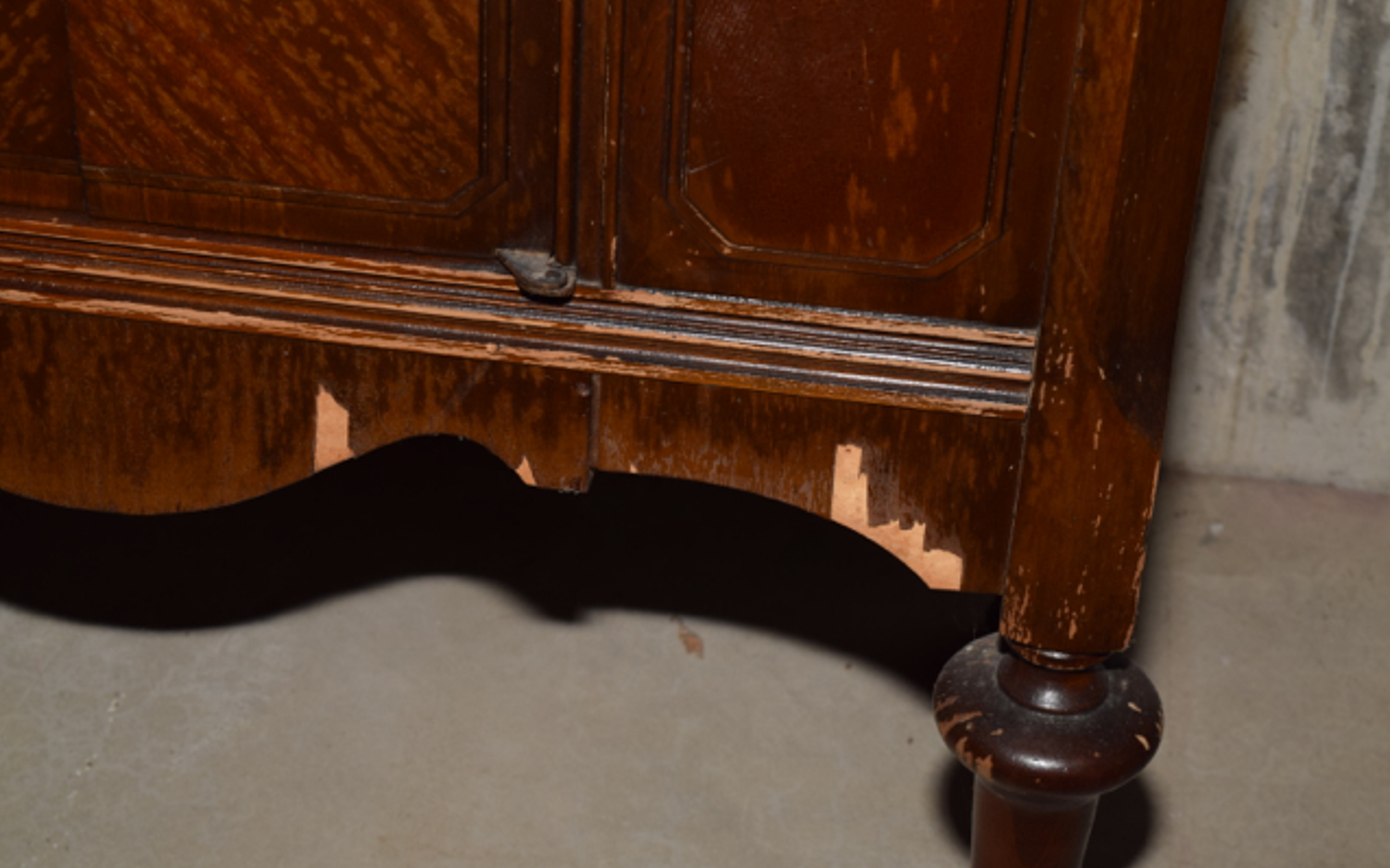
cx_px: 696
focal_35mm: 85
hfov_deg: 24.5
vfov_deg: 15.4
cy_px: 461
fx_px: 3201
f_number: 9
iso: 100
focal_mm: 55
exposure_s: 1/125
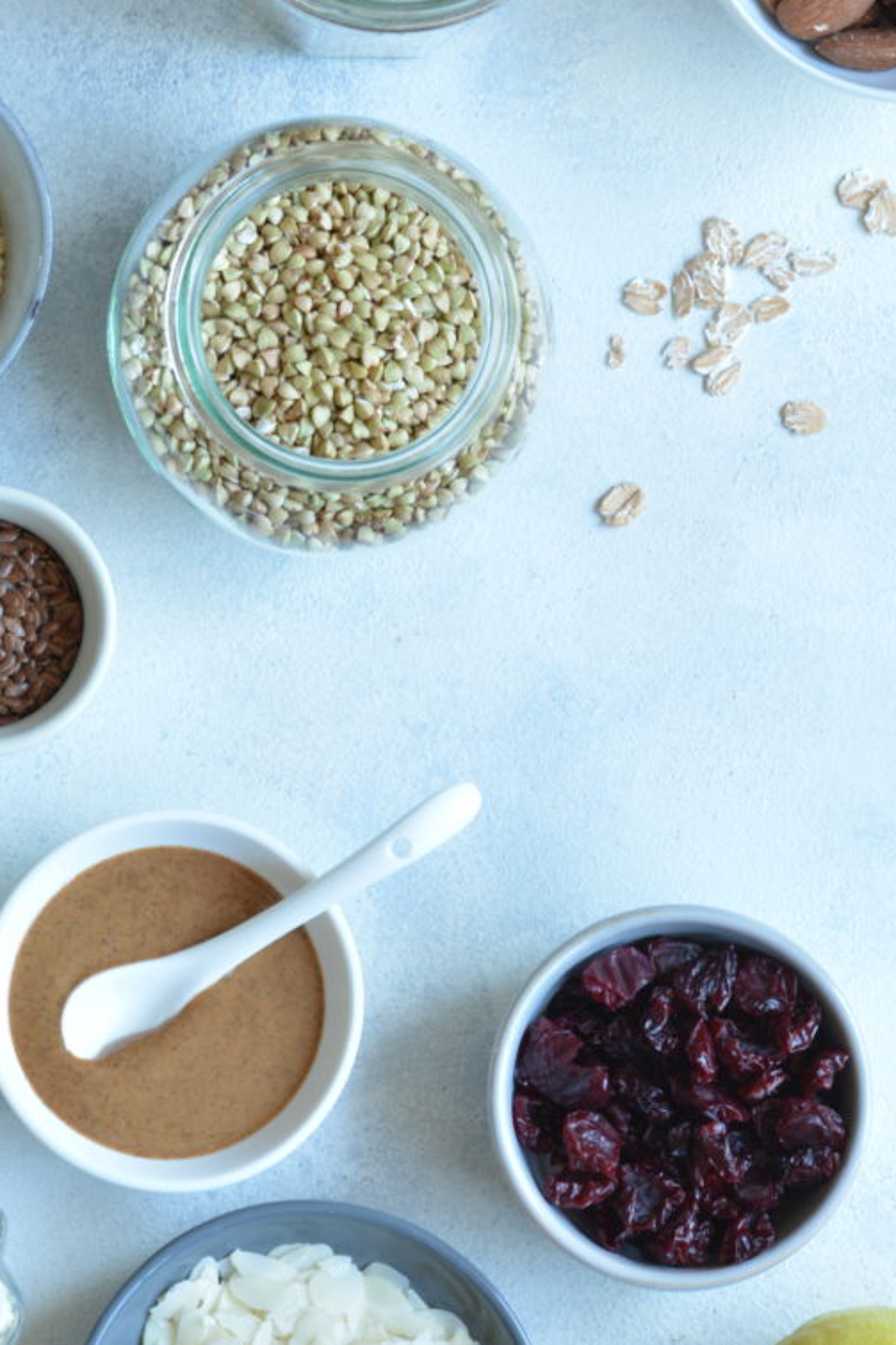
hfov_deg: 6.4
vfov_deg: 9.6
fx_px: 7980
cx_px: 334
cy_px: 558
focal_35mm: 214
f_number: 10
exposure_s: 1/5
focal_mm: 105
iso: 200
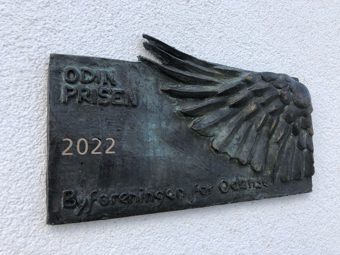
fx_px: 275
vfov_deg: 49.7
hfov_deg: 63.4
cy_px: 128
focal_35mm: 28
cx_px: 170
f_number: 1.8
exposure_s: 1/407
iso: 20
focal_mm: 3.99
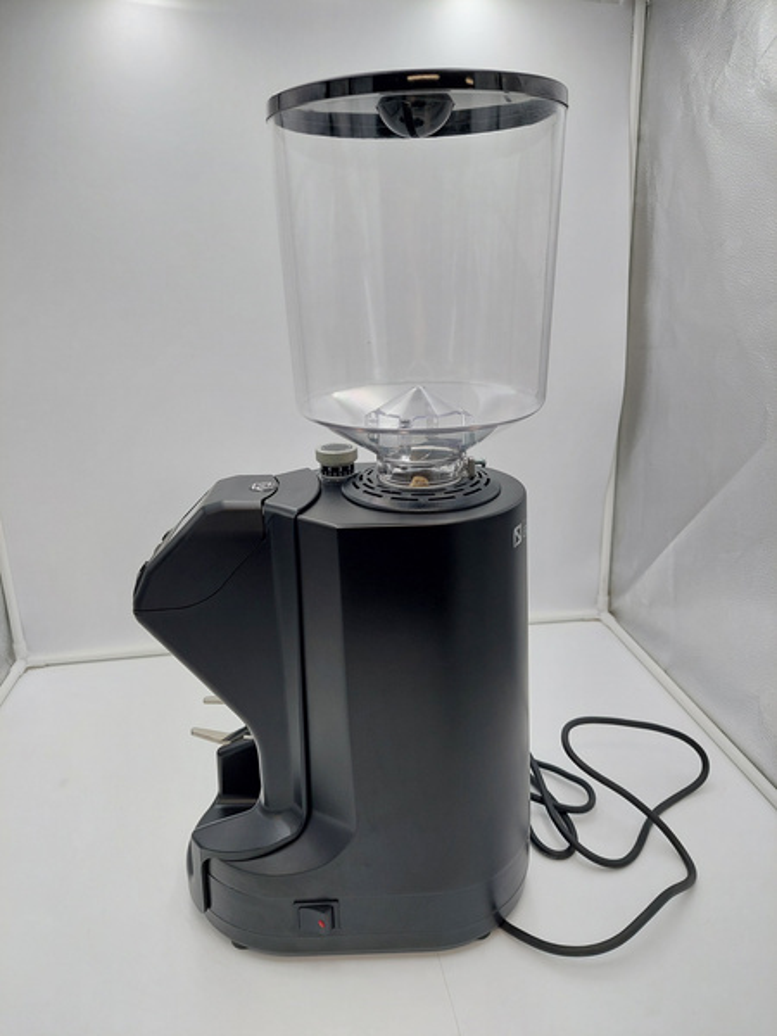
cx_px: 388
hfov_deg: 54.9
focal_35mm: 25
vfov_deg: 69.4
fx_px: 748
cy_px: 518
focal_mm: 5.23
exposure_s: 1/192
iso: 40
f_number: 1.8
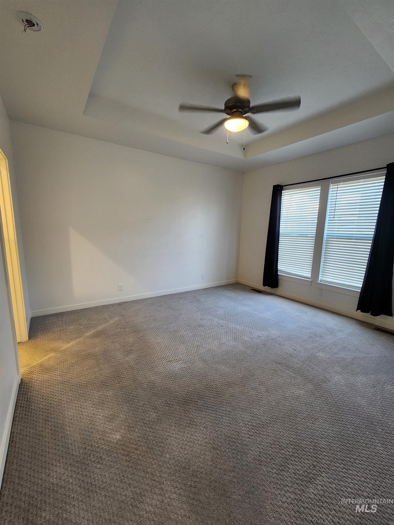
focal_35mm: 13
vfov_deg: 106.2
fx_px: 197
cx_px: 197
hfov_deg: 89.9
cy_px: 262
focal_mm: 2.2
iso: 320
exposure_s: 1/60
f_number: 2.2
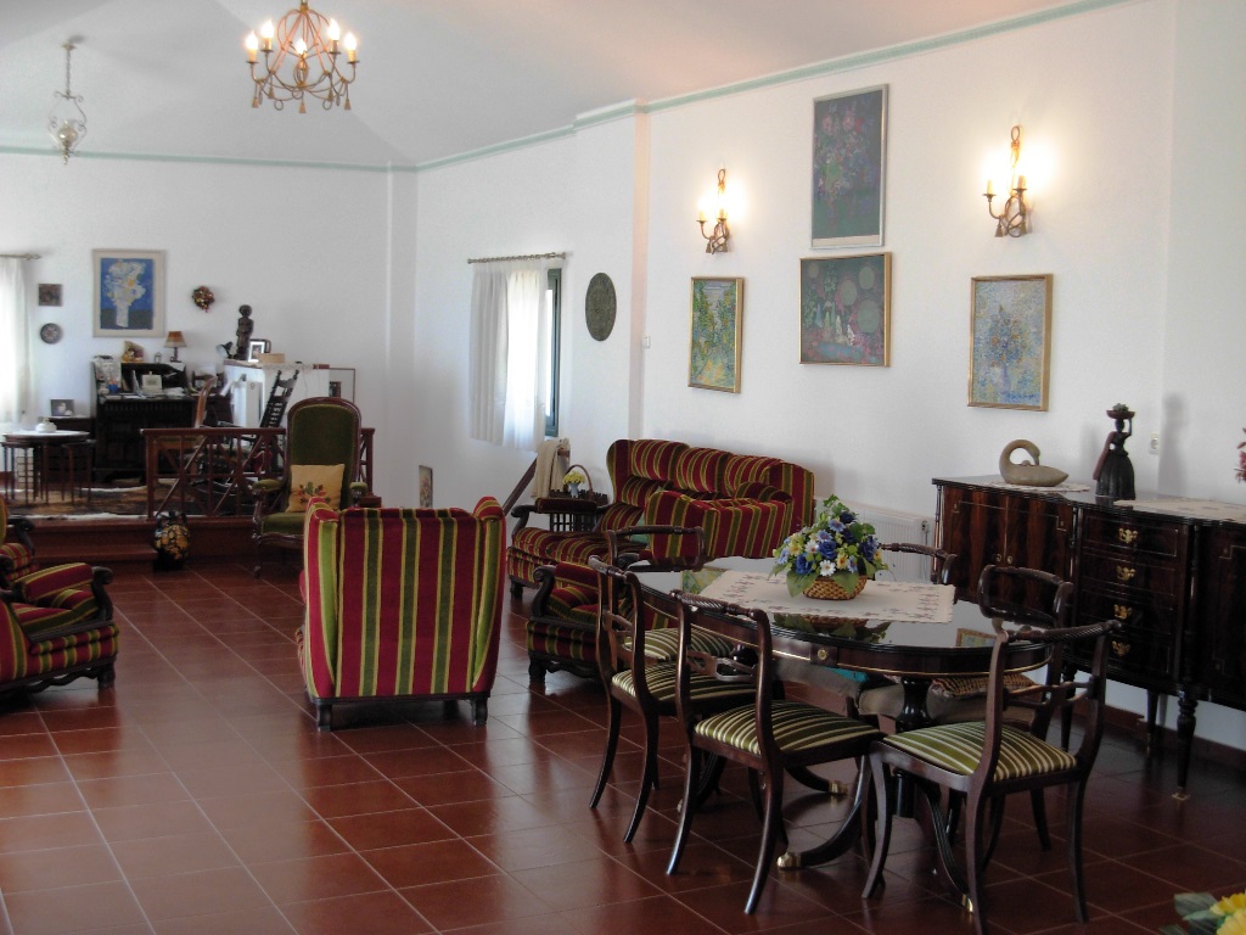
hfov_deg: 42.1
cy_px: 468
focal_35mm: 45
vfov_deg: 32.2
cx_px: 623
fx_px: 1620
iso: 129
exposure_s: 1/32
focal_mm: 7.5
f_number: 3.1
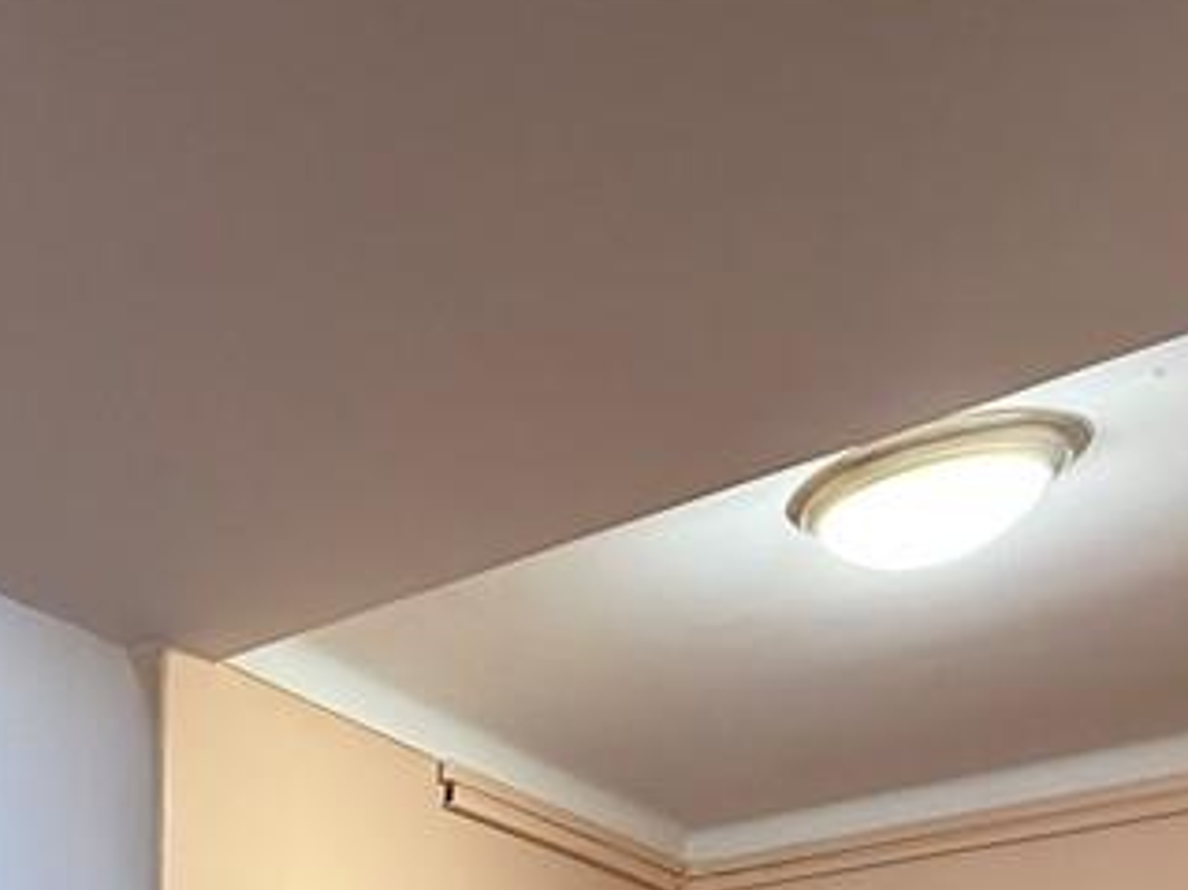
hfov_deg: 34.6
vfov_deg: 23.9
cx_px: -201
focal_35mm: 45
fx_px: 1544
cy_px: 1404
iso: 500
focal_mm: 2.22
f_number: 2.2
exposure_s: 1/60
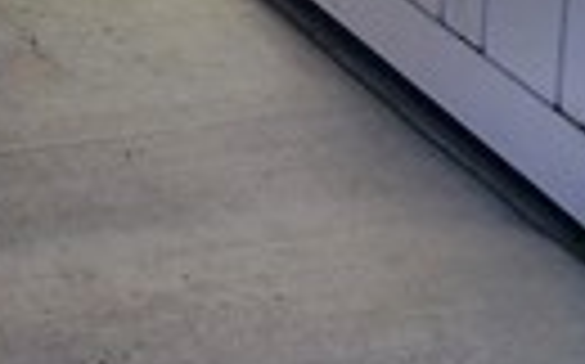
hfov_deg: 22.9
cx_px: -351
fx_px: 1083
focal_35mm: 68
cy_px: -589
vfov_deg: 12.8
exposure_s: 1/2016
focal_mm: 2.2
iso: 50
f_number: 2.2
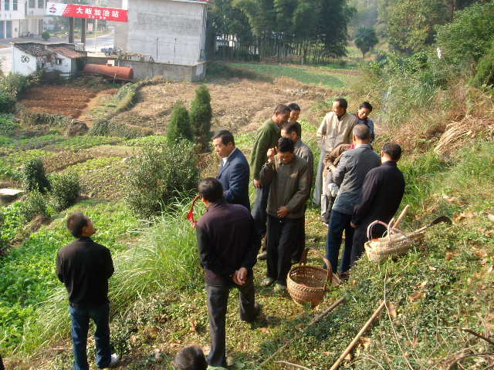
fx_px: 542
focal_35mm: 38
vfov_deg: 37.7
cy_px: 185
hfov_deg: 49.0
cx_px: 247
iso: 64
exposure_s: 1/80.6
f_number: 5.7
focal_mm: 6.4
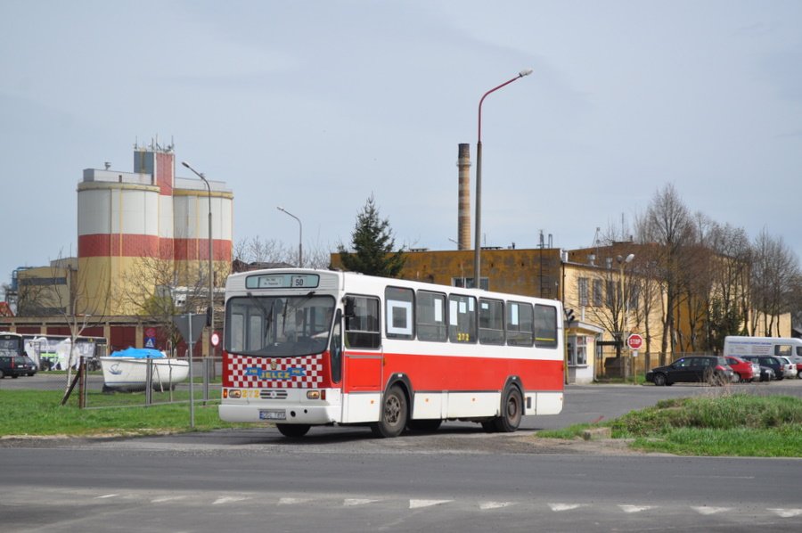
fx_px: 1602
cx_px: 401
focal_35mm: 72
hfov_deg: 28.1
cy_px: 266
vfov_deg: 18.9
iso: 400
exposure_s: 1/1600
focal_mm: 48
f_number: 7.1
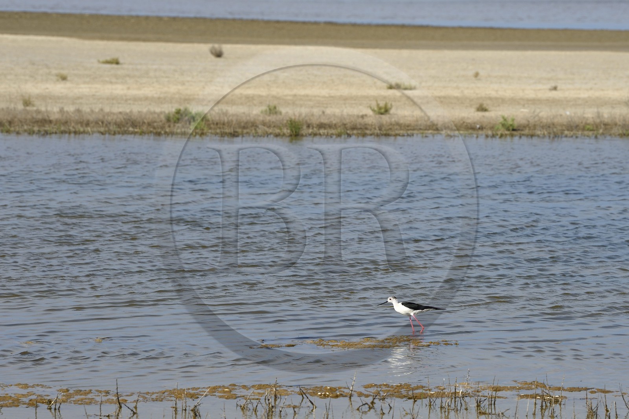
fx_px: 3493
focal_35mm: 200
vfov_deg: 6.9
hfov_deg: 10.3
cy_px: 210
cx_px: 314
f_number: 8
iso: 200
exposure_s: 1/640
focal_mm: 200
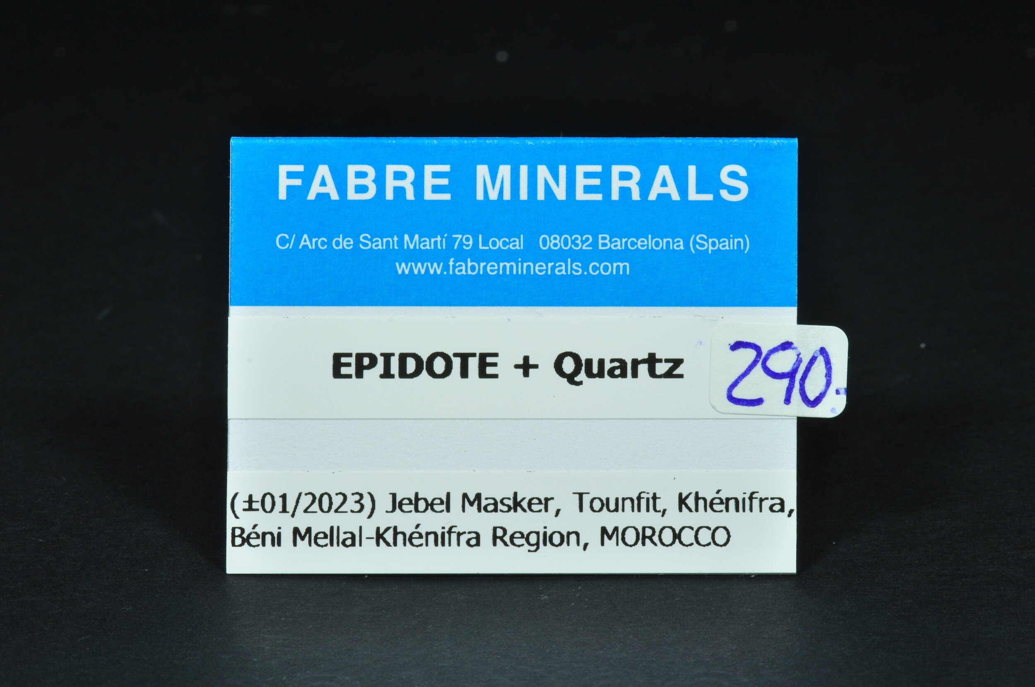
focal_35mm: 90
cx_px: 518
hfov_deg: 22.6
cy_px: 344
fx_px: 2584
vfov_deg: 15.1
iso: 250
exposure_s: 1/2.5
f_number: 25
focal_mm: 60
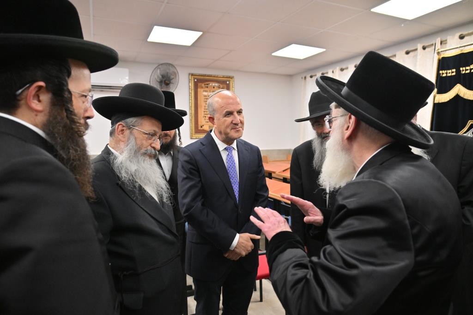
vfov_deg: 53.1
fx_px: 315
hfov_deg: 73.7
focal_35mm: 24
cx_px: 236
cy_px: 158
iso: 1250
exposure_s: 1/200
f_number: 4
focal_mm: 24
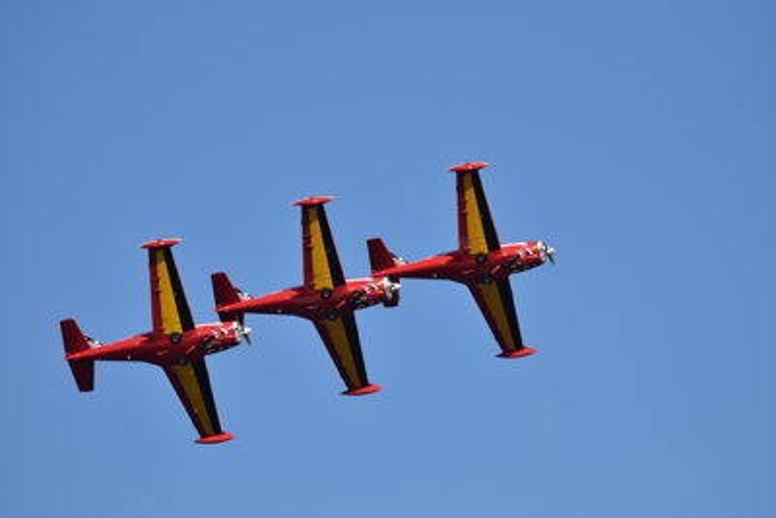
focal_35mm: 570
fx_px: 12290
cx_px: 388
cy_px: 259
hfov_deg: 3.6
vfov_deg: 2.4
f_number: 6
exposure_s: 1/1600
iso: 200
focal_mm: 380
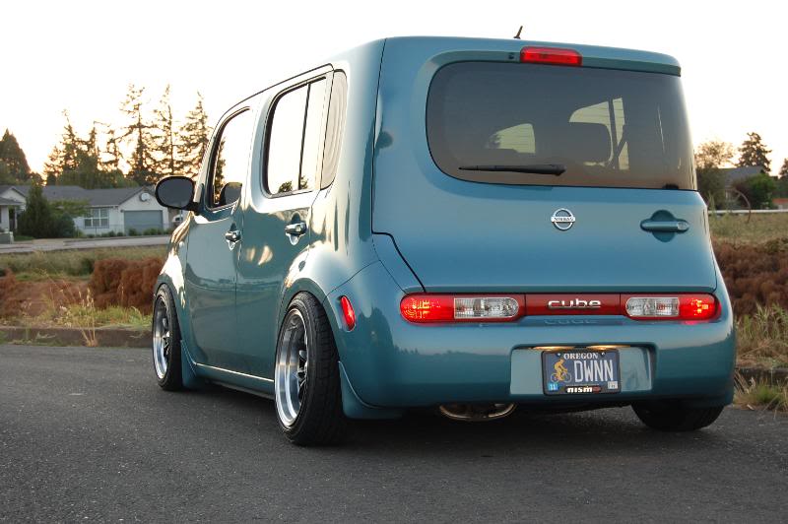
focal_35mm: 68
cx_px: 394
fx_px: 1476
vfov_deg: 20.1
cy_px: 262
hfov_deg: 29.9
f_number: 7.1
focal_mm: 45
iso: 500
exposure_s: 1/30
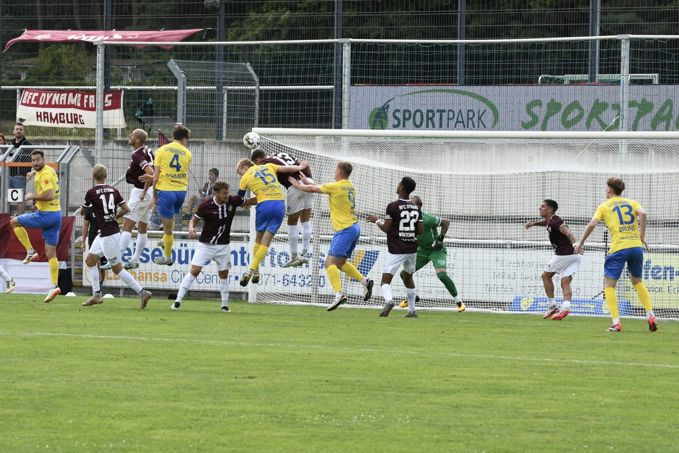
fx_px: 3017
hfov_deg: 12.8
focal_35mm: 160
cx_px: 340
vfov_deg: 8.6
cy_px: 226
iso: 2000
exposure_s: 1/1600
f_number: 10
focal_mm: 160
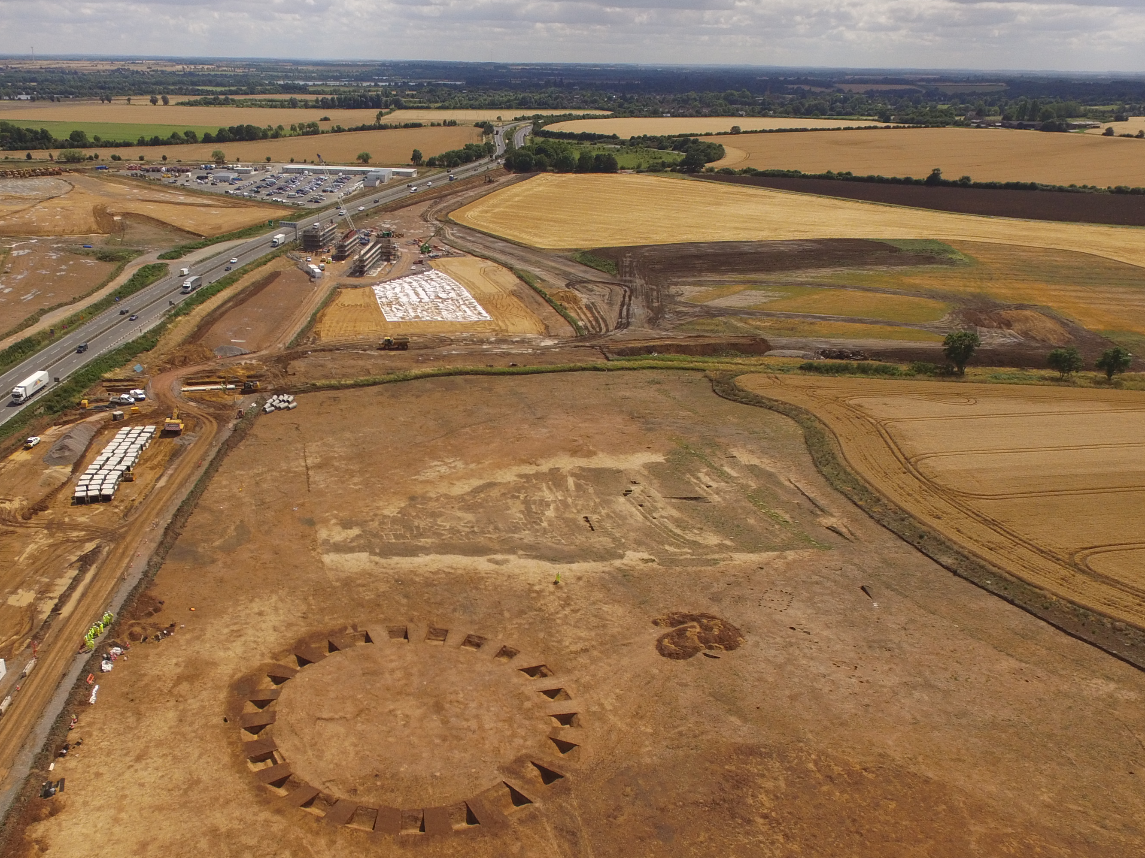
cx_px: 407
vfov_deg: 46.6
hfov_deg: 58.9
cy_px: 508
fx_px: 992
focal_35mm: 30
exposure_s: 1/1464
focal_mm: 3.61
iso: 100
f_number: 2.8
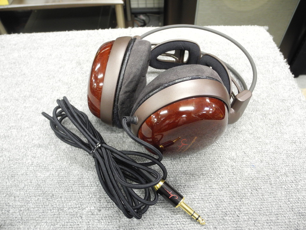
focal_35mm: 28
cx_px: 153
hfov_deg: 63.4
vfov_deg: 49.7
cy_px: 115
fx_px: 248
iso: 400
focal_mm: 6
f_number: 2.8
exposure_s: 1/15.6
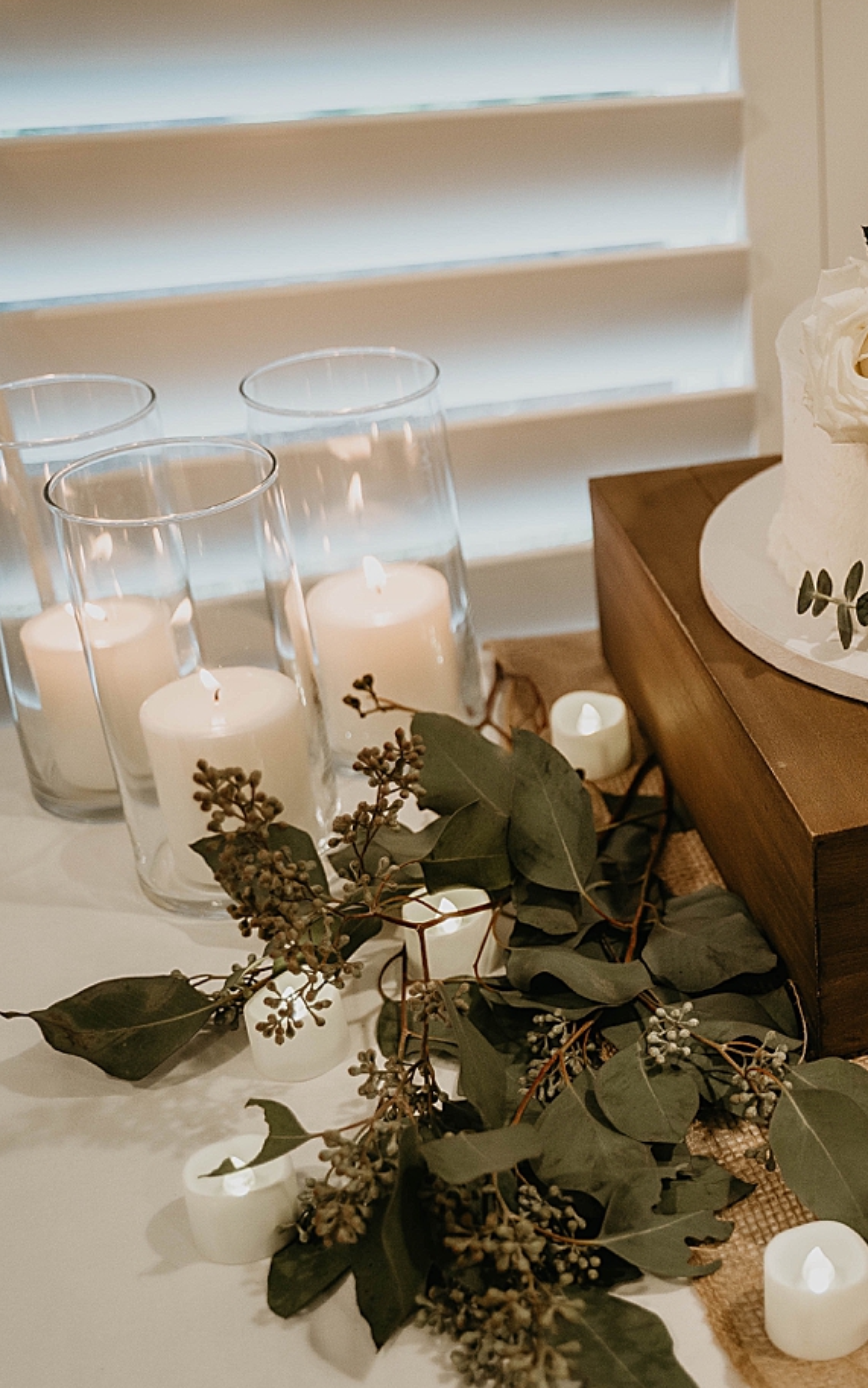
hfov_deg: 23.5
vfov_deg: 40.3
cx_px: 1052
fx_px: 1892
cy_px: 683
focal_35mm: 50
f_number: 2.8
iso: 640
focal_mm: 32
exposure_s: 1/160
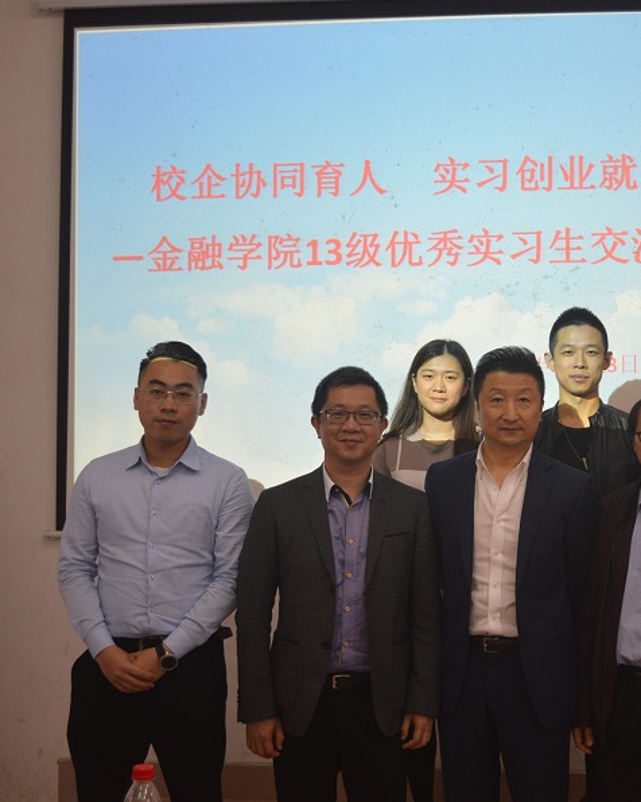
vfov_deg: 36.7
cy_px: 401
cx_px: 556
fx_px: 1211
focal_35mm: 51
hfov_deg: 28.7
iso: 400
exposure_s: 1/25
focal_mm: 24
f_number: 4
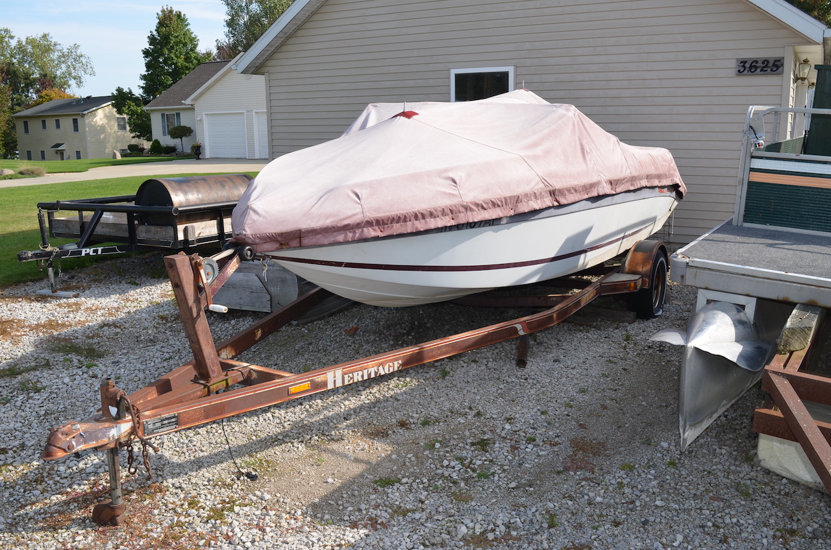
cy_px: 275
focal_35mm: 32
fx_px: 726
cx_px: 416
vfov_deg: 41.5
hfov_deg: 59.6
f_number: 8
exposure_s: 1/200
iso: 100
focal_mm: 21
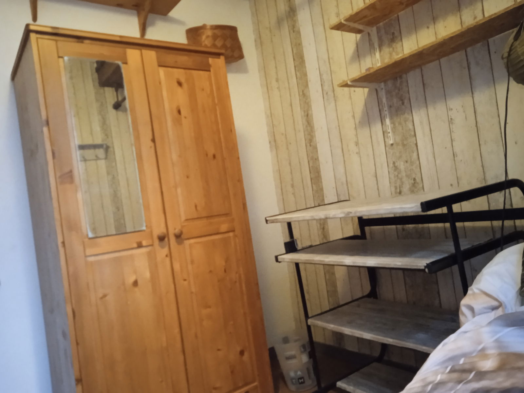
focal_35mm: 28
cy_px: 196
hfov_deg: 63.4
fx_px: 424
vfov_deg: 49.7
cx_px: 262
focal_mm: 3.43
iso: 3406
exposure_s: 1/14.3
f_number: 2.2
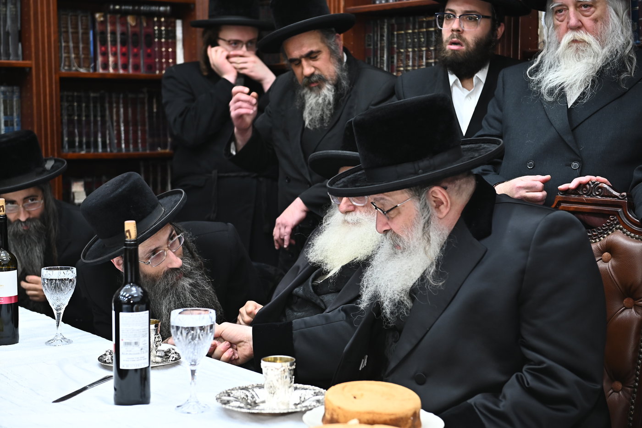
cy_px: 214
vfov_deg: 21.9
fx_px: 1105
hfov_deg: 32.4
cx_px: 321
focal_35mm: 62
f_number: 3.5
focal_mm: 62
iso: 1250
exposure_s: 1/200
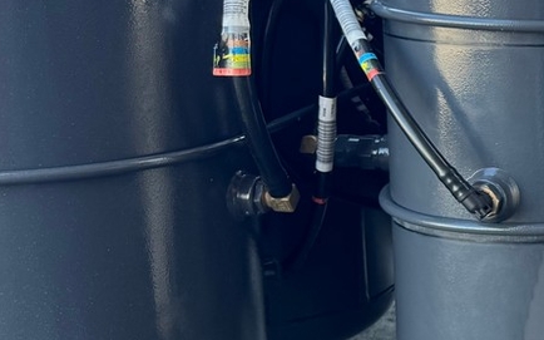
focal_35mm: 82
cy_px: 181
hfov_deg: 20.6
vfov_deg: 15.9
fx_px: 1215
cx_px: 866
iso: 64
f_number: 1.78
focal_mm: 6.76
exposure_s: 1/159
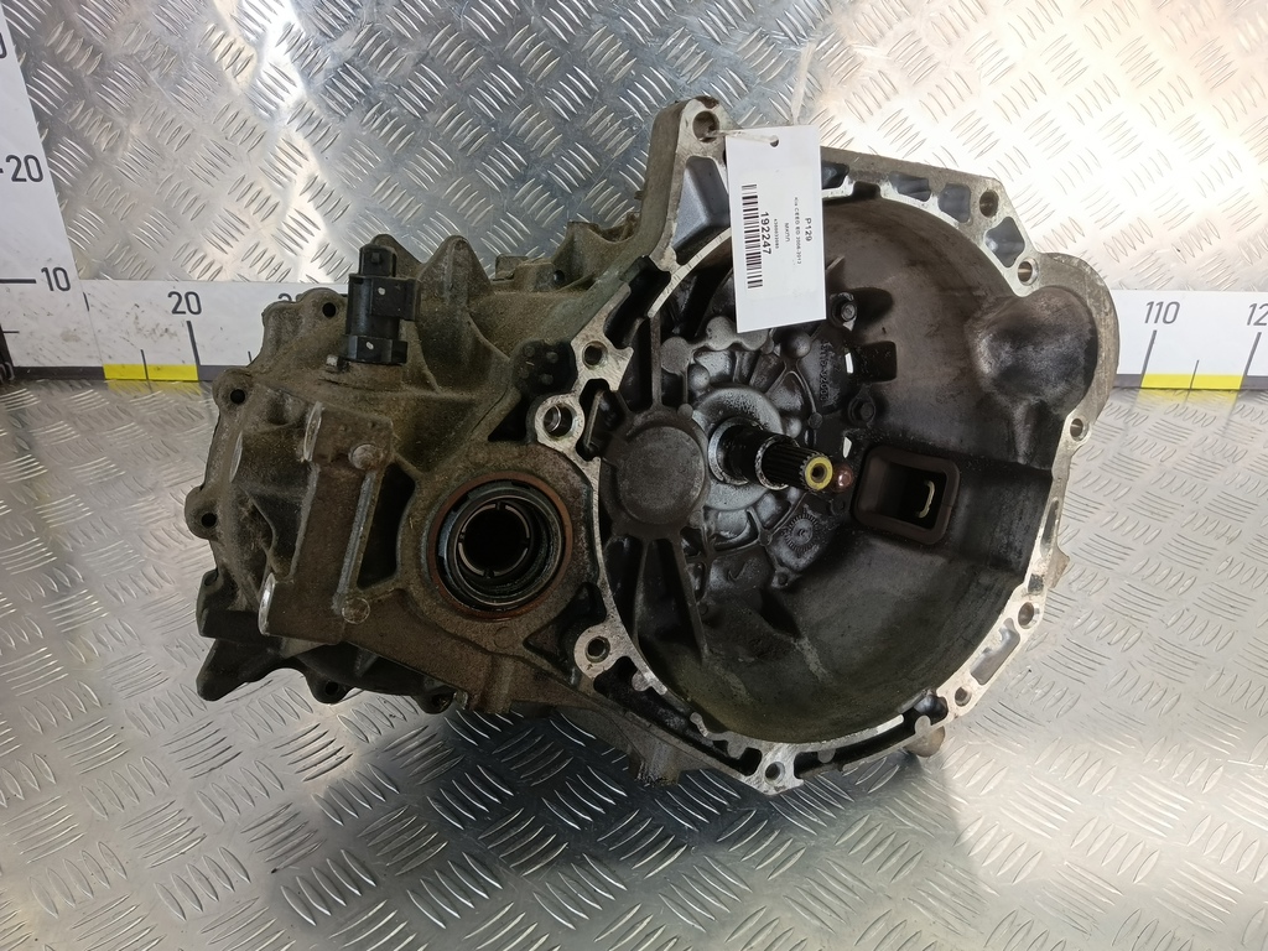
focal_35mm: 23
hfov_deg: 73.9
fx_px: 843
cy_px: 476
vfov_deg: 58.9
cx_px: 634
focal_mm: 4.11
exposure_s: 1/50
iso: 79
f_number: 1.6
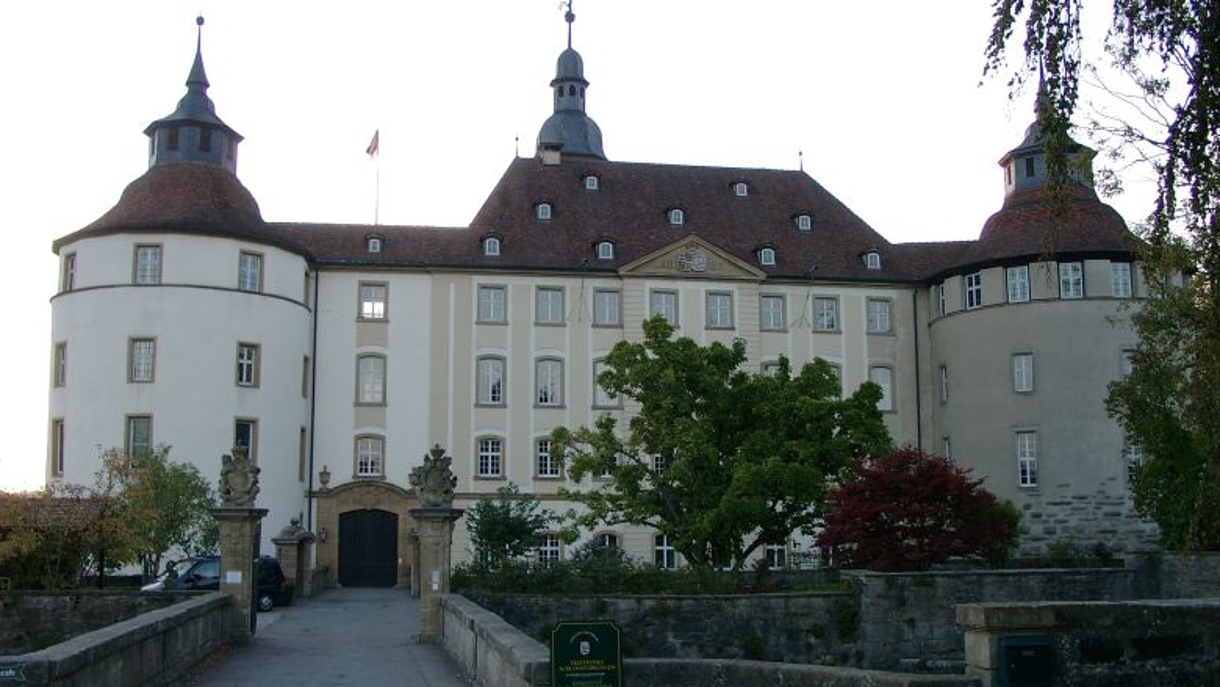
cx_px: 602
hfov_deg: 52.8
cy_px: 340
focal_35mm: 38
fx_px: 1229
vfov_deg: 31.2
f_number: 2.8
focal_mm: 7.13
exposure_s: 1/87.7
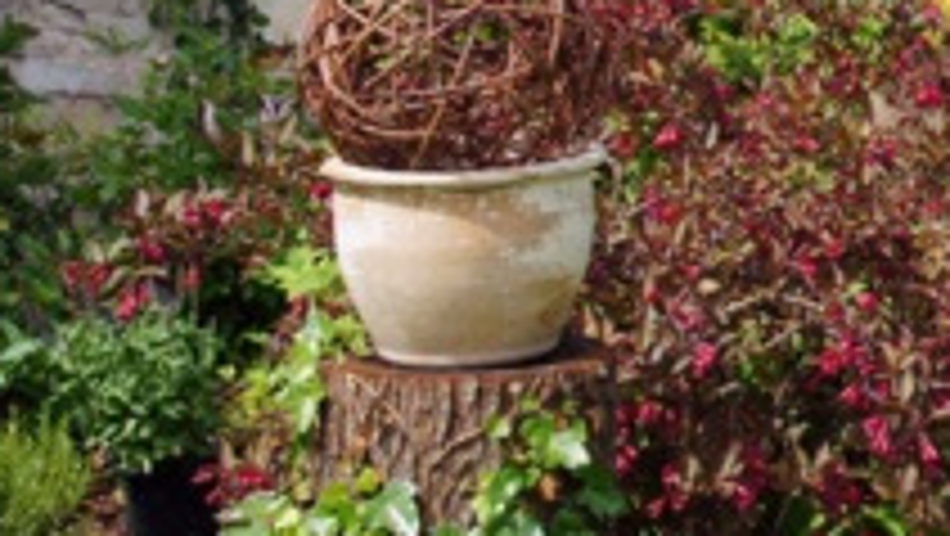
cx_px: 1353
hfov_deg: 13.8
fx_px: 3731
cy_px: -185
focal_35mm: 148
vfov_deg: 8.1
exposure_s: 1/100
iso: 100
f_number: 9
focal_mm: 30
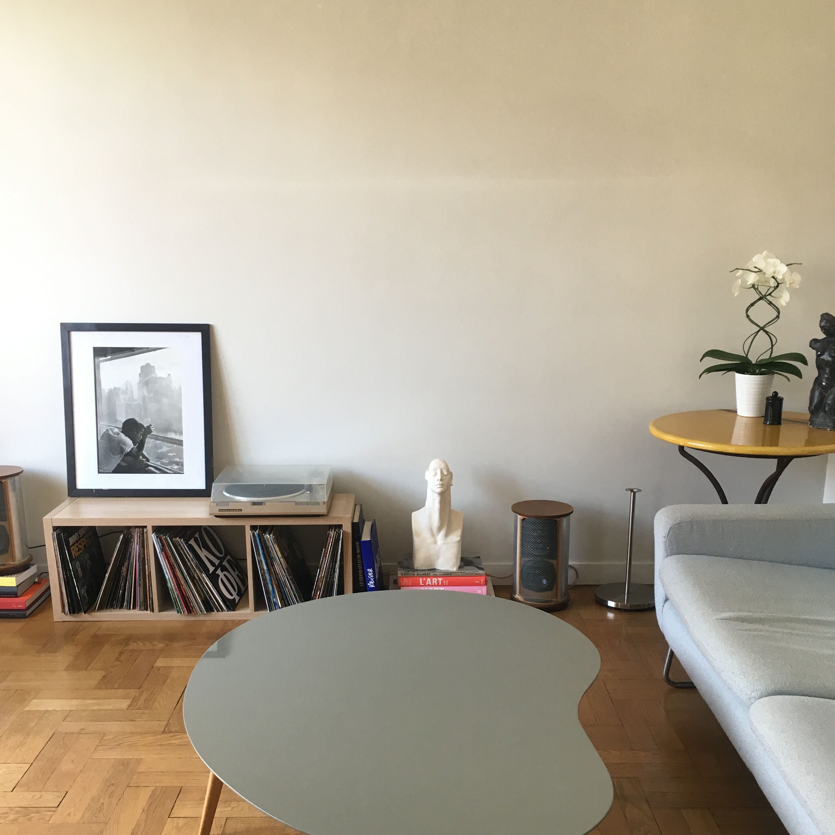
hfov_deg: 47.2
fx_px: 955
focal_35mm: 35
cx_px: 416
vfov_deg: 46.8
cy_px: 524
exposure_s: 1/33
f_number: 2.2
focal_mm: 4.15
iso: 64
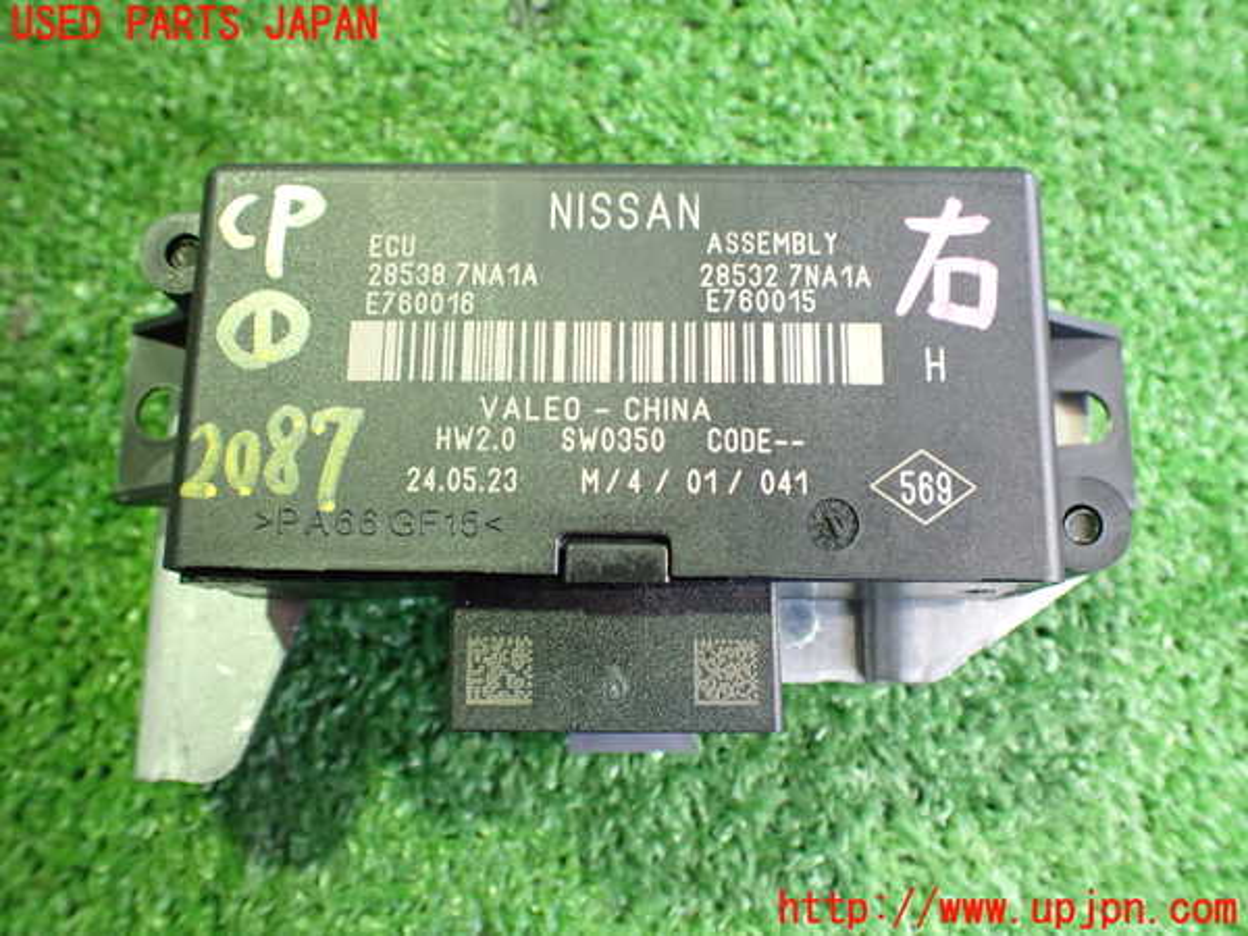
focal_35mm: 30
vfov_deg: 46.8
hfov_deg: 60.0
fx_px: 1082
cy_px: 468
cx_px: 624
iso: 800
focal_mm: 5.4
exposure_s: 1/40
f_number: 2.3
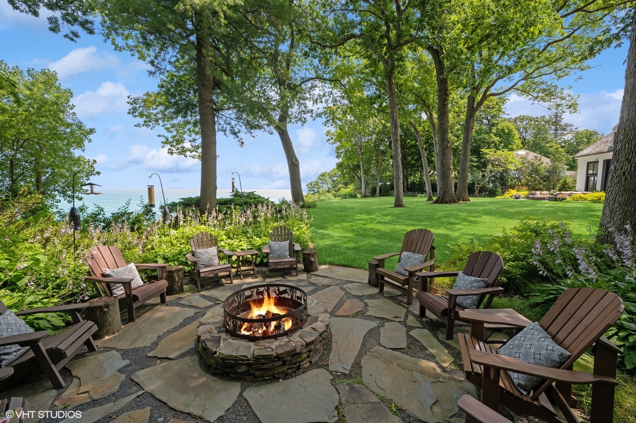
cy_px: 212
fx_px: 265
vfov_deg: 77.2
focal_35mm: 15
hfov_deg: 100.4
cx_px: 318
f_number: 8
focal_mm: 15
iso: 200
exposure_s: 1/90
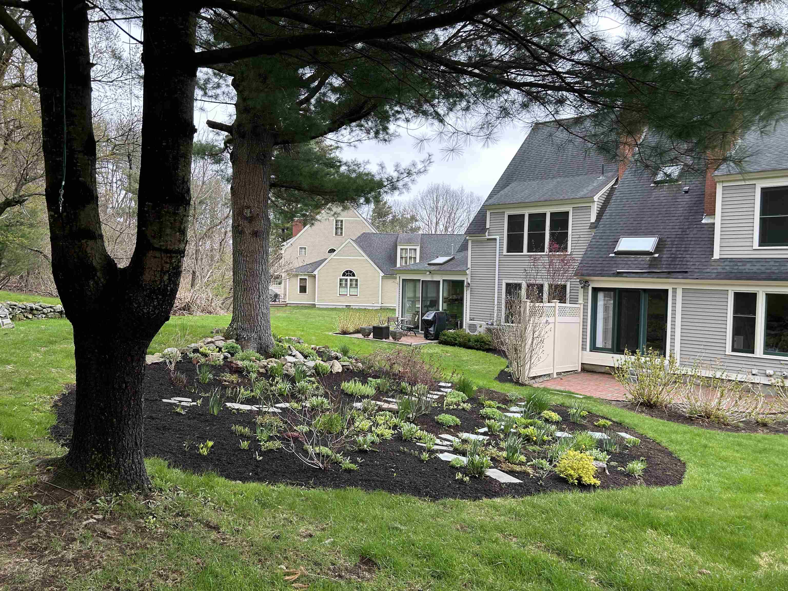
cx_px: 394
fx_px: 592
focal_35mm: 26
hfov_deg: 67.3
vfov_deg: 53.1
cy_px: 296
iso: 50
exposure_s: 1/718
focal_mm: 5.7
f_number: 1.5
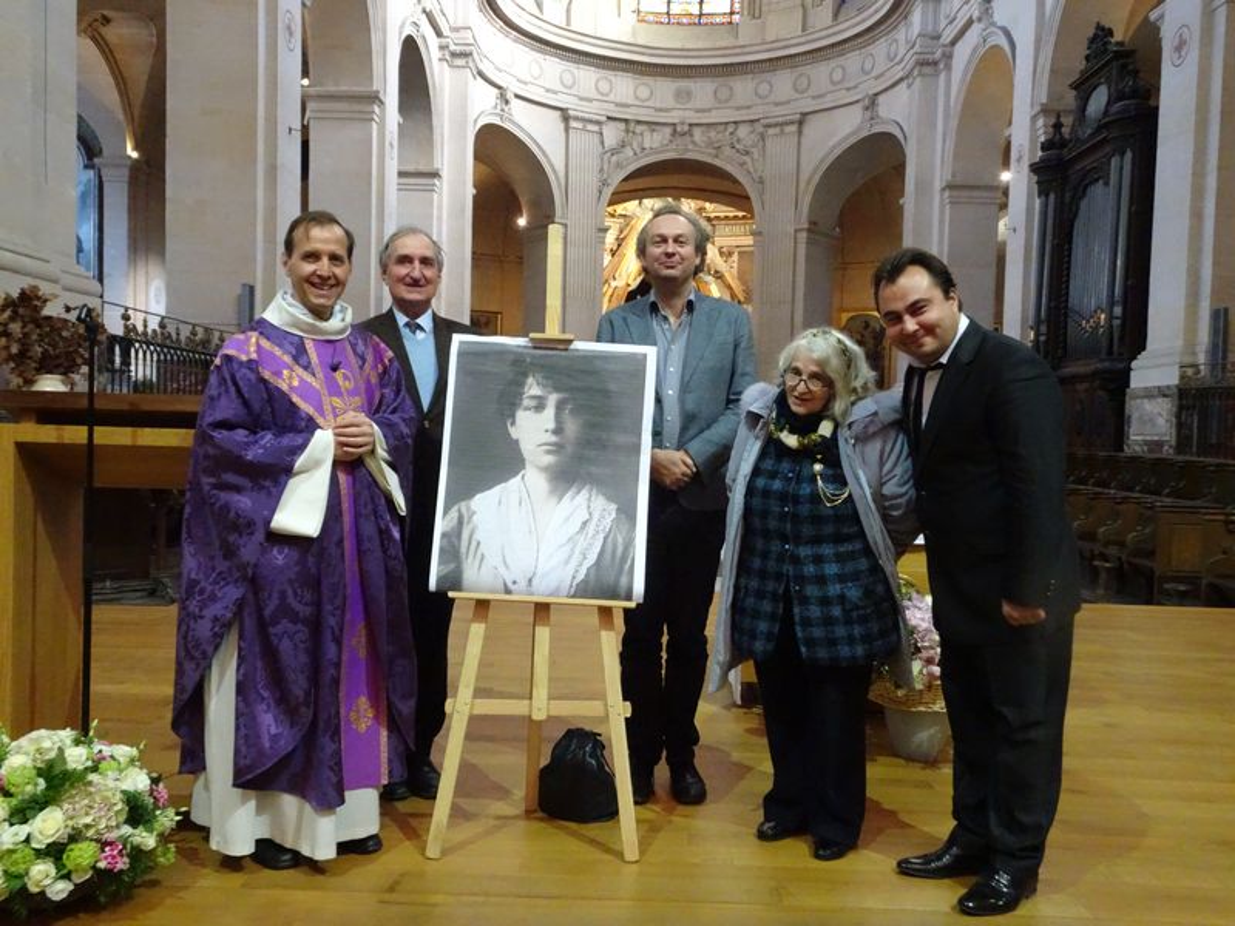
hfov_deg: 60.0
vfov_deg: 46.8
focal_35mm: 30
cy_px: 463
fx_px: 1070
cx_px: 618
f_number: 3.5
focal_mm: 5.09
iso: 1250
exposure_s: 1/30
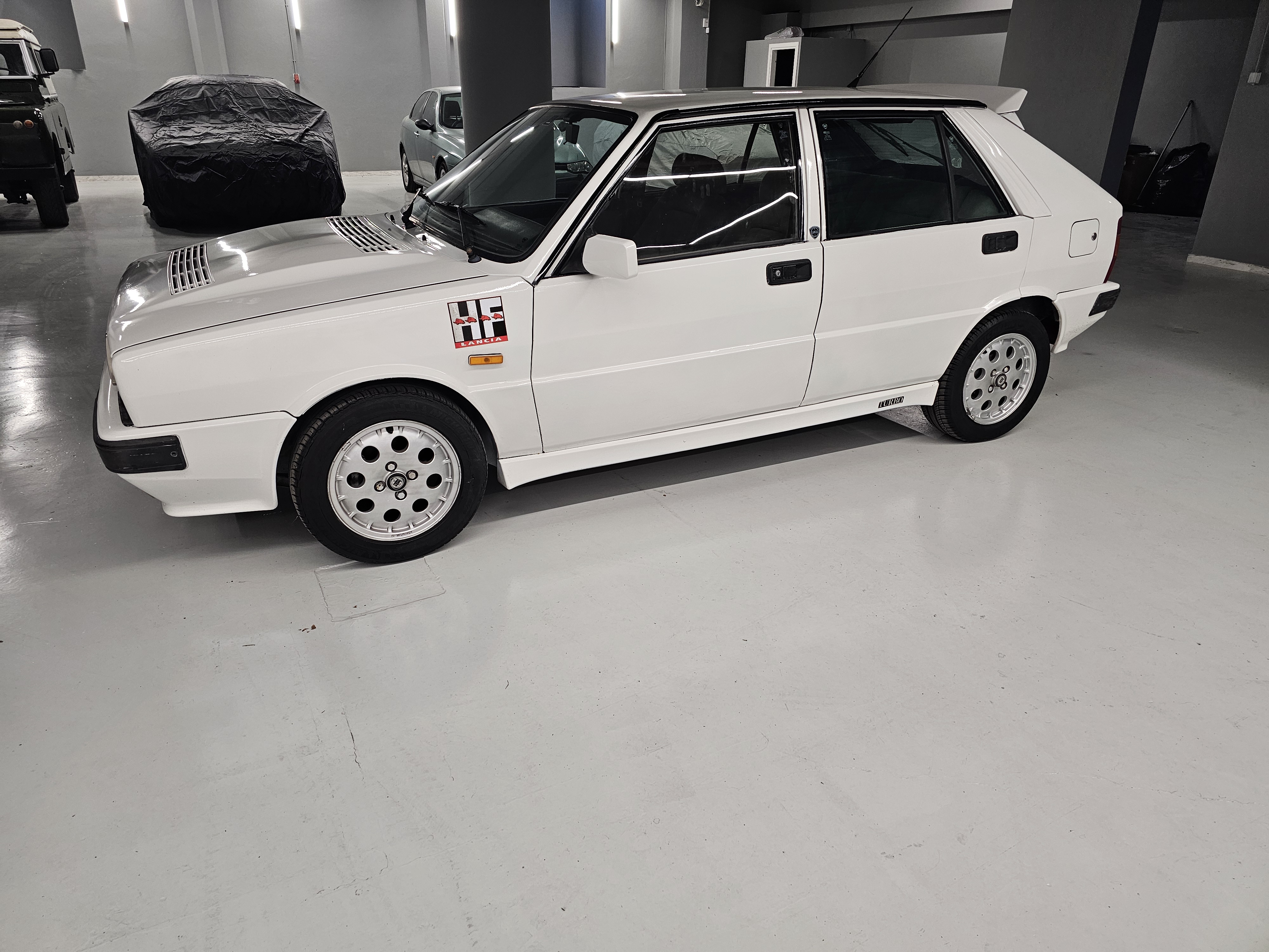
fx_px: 843
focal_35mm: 23
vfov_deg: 58.9
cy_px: 476
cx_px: 634
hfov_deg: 73.9
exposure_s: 1/100
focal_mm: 6.3
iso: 160
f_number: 1.7
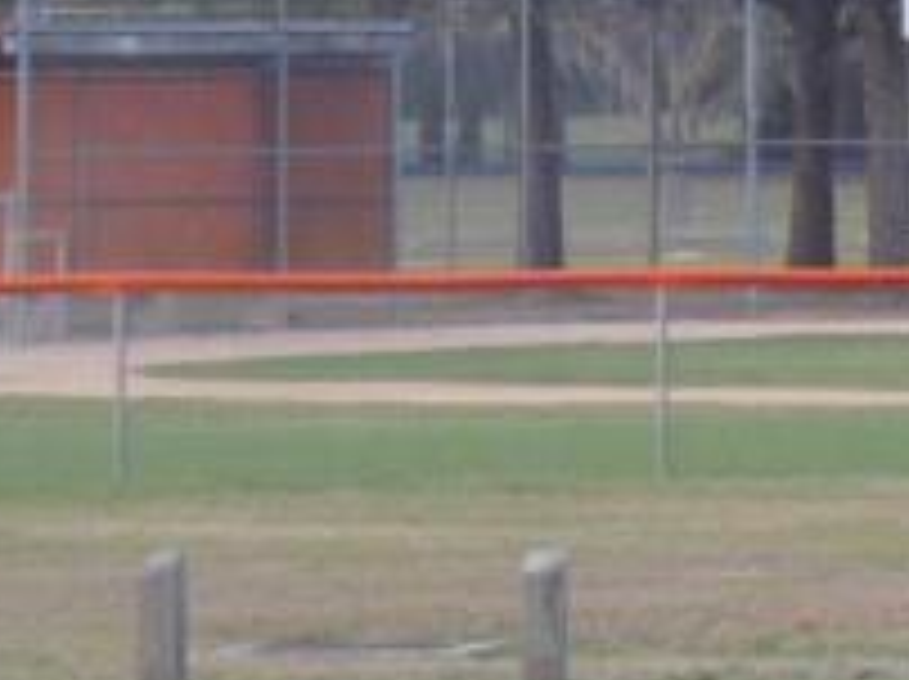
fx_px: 10911
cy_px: -257
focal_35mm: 416
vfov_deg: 3.6
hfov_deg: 4.8
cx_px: 864
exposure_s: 1/60
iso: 500
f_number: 5.2
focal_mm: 23.4
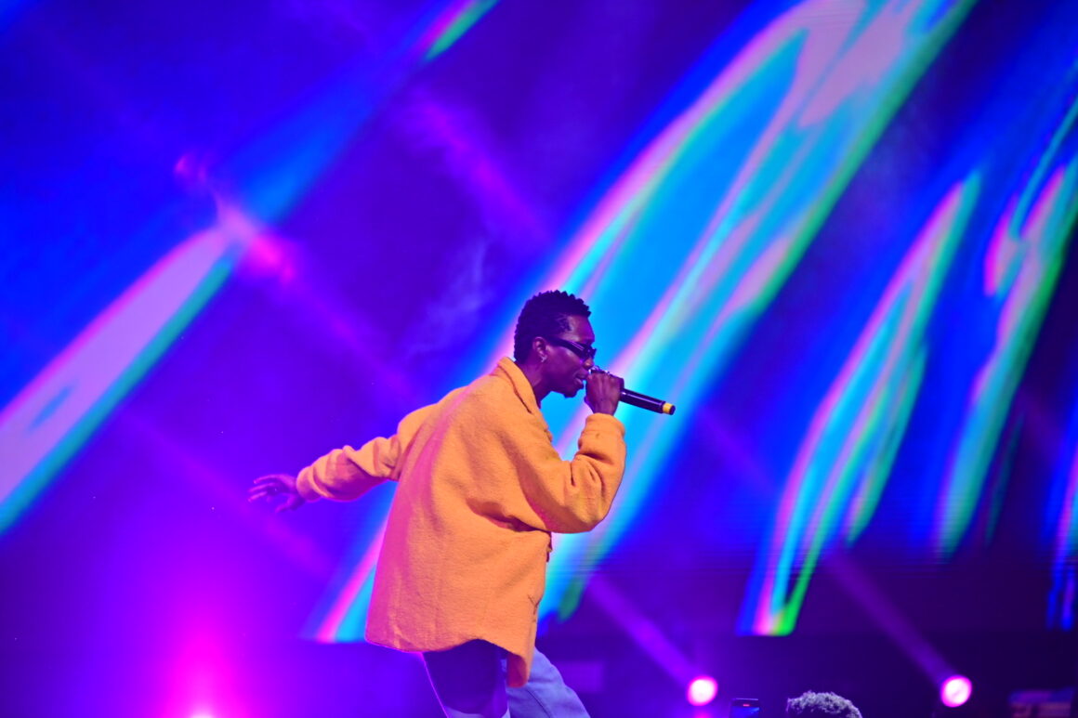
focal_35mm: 200
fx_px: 5988
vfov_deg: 6.9
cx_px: 539
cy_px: 359
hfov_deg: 10.3
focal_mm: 200
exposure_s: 1/250
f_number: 3.2
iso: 1000
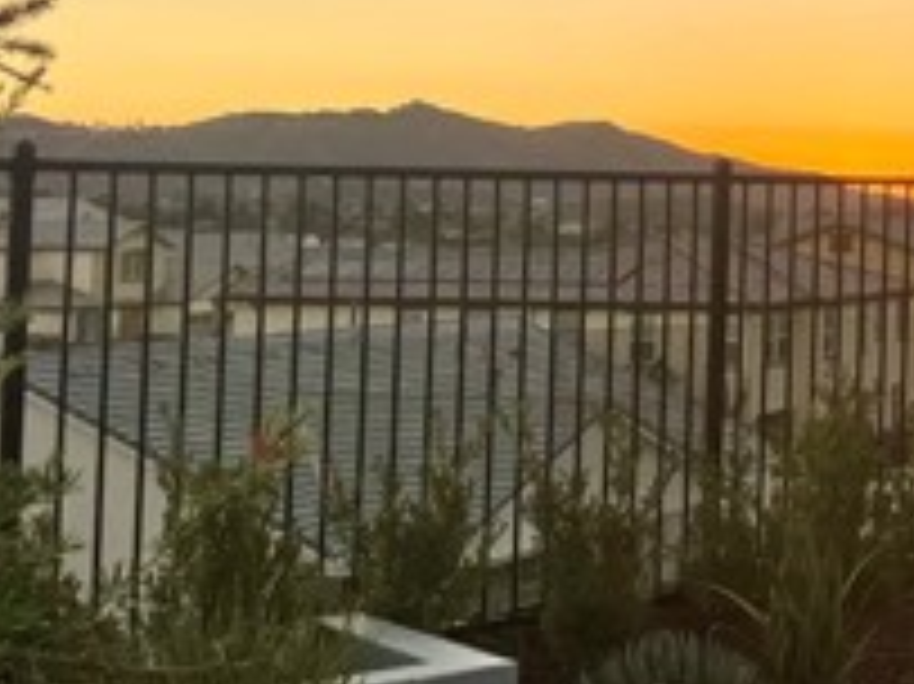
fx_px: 2164
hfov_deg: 21.5
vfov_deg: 17.8
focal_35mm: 82
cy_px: 126
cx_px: 1202
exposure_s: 1/523
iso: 32
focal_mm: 4.2
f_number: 1.6
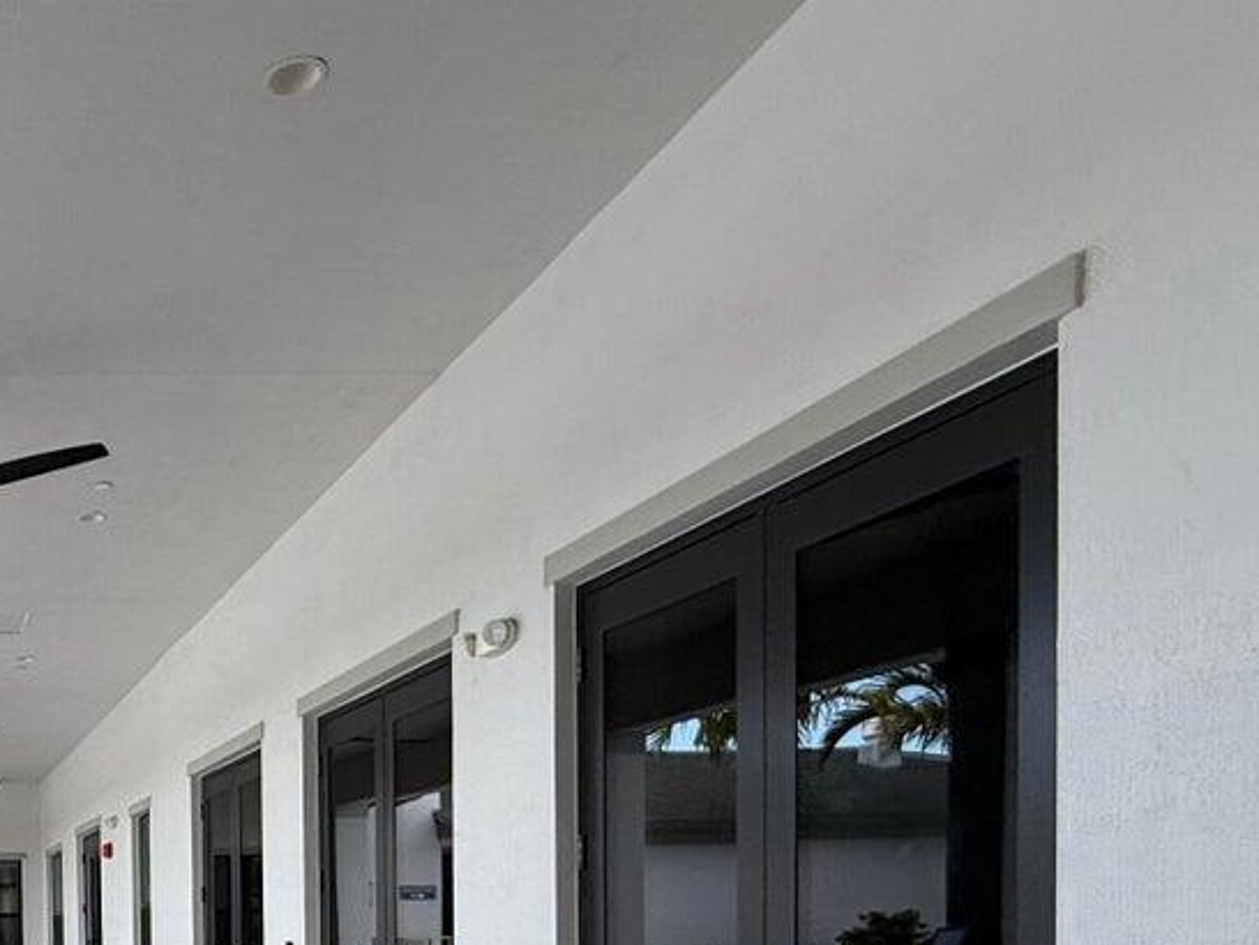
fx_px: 1274
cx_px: -27
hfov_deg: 44.1
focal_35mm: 35
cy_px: 977
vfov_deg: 36.1
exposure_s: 1/398
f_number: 2.2
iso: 64
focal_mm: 2.22
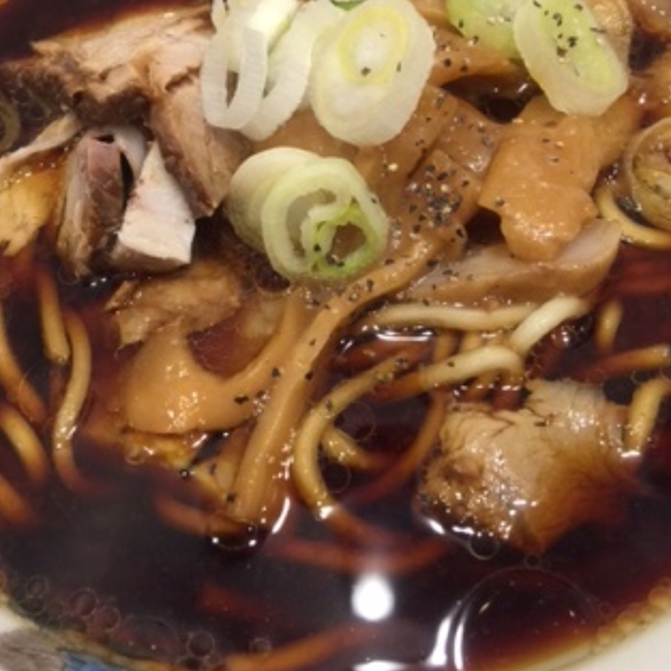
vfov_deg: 40.8
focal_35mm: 41
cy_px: 272
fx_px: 899
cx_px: 338
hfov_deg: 40.9
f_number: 2.2
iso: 50
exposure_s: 1/30
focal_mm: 4.15
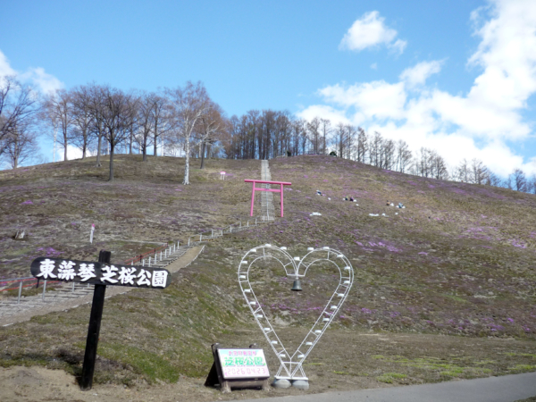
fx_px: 511
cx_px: 268
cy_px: 201
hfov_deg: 55.4
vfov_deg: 42.9
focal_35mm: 33
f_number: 2.8
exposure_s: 1/640
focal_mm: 5.5
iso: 100
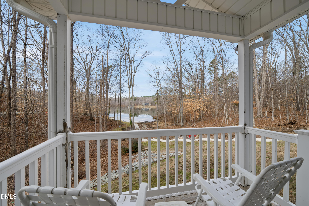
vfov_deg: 85.5
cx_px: 154
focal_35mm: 13
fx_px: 112
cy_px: 103
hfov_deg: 108.3
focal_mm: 13
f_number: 7.1
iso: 125
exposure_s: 1/30
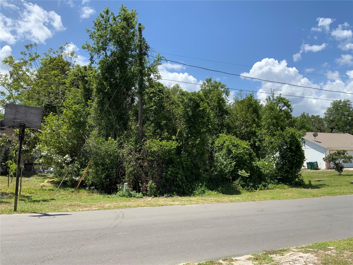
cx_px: 176
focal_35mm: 29
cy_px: 132
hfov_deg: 61.7
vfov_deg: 48.2
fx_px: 296
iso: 16
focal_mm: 3
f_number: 1.8
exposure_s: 1/1626
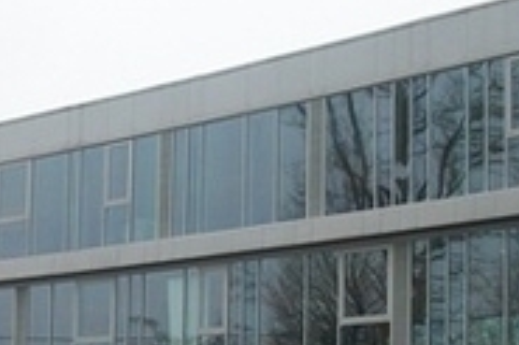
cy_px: 348
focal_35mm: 108
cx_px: 95
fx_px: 1556
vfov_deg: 12.5
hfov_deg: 18.7
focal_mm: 5.7
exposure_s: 1/125
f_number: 2.9
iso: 80
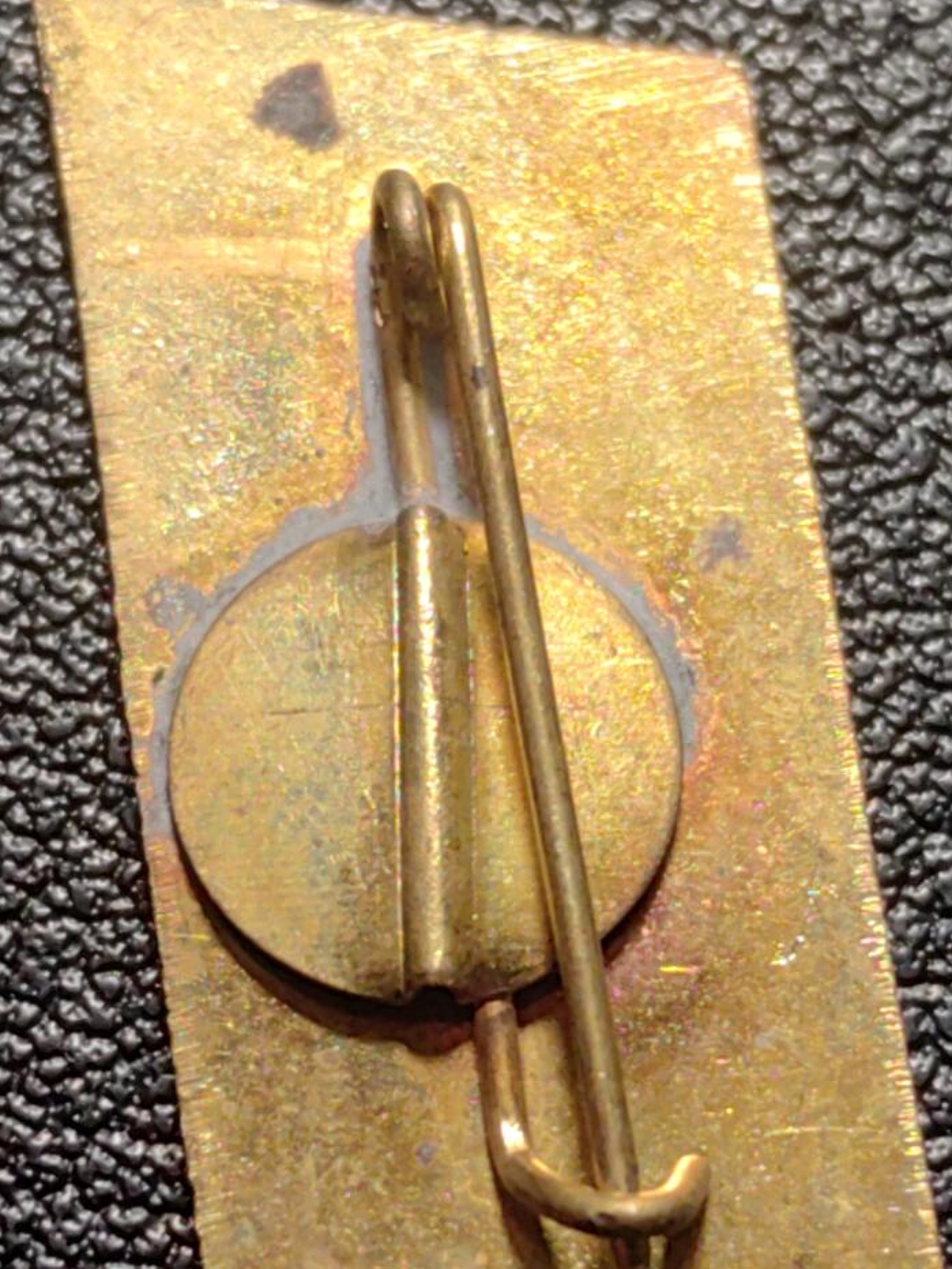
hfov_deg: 10.4
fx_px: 5240
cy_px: 781
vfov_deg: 13.8
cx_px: 463
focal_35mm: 143
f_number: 2
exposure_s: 1/100
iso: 64
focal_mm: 5.75
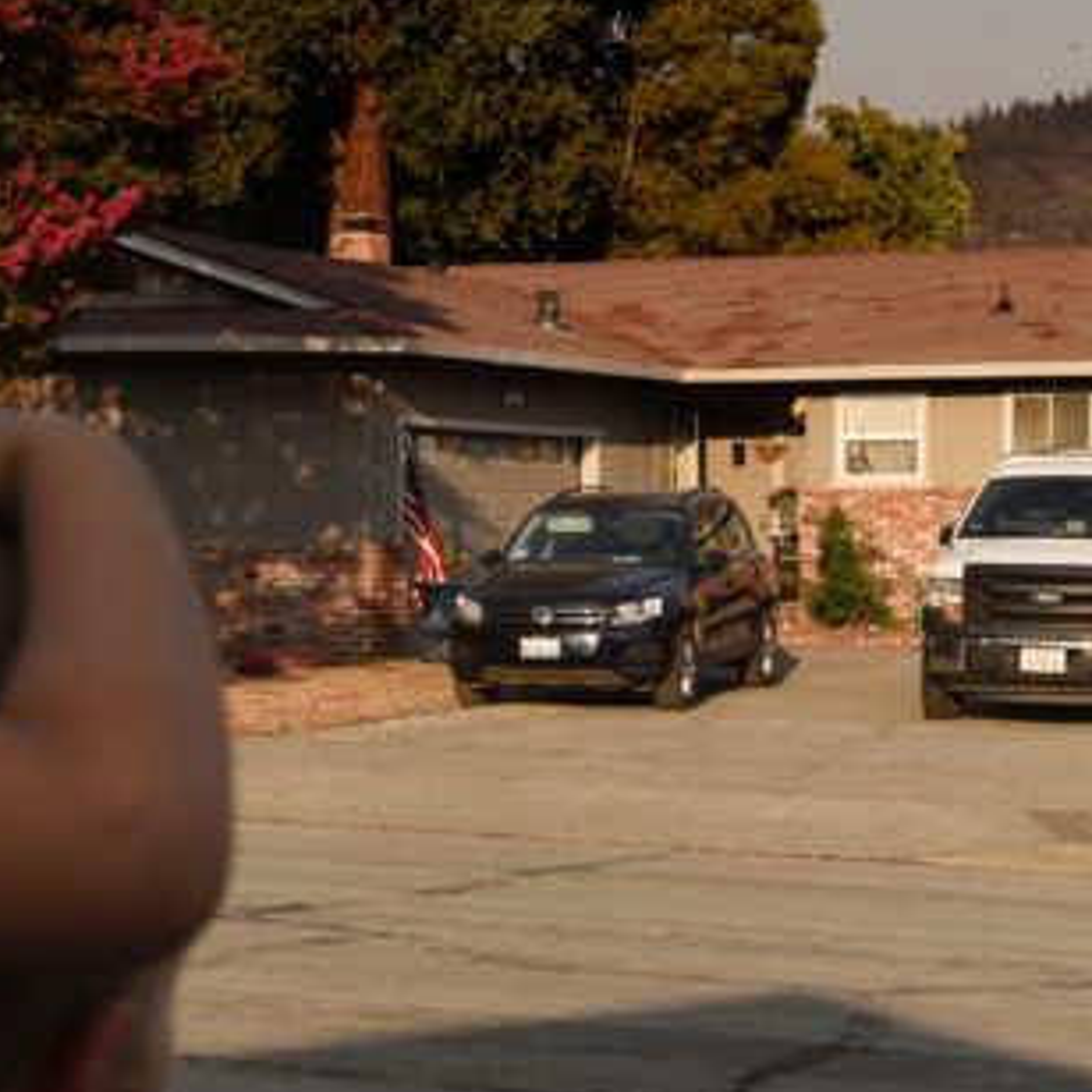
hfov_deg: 17.6
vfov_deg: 17.6
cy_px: 571
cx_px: 528
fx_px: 3533
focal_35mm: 99
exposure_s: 1/1600
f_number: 8
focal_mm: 35
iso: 800
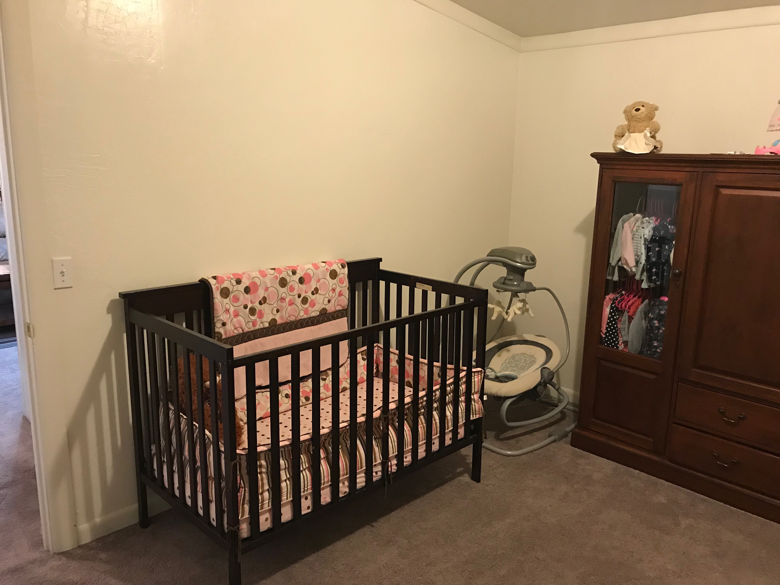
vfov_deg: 49.7
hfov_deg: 63.4
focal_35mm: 28
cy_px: 292
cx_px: 390
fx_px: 631
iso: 100
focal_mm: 3.99
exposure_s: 1/9
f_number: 1.8
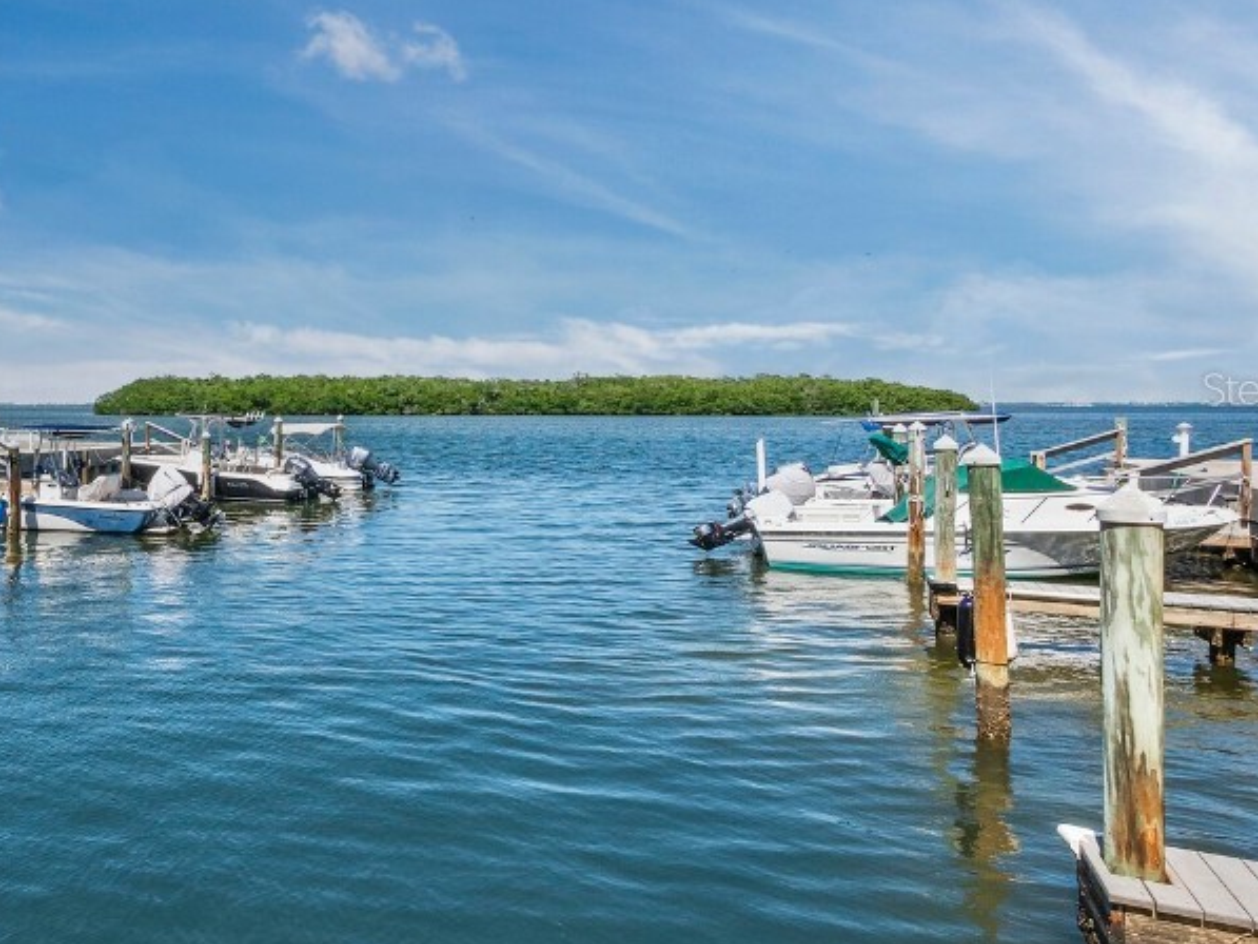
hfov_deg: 67.3
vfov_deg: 56.5
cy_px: 388
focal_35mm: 24
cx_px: 322
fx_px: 872
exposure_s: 1/160
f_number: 10
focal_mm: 7
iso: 400
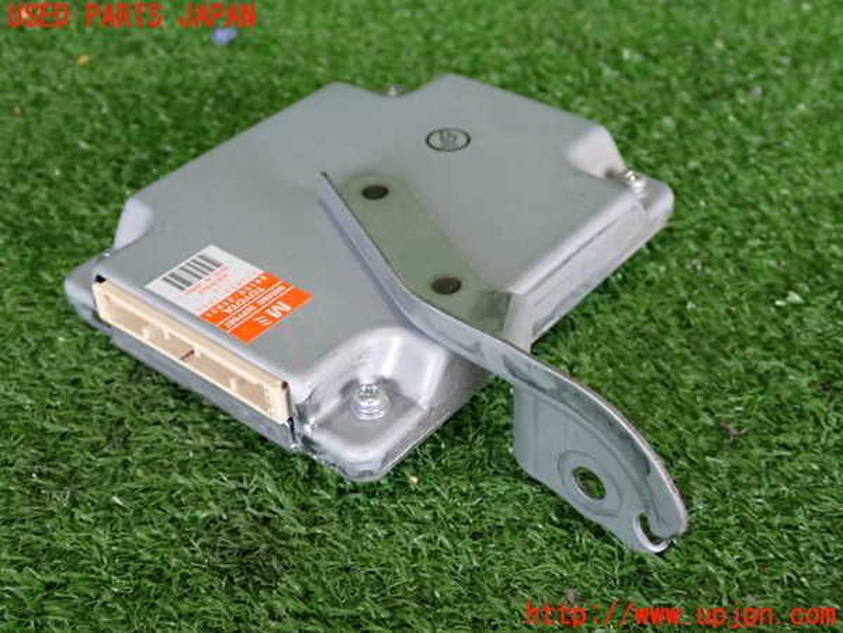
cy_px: 316
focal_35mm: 47
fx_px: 1145
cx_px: 422
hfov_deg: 40.4
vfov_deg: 30.9
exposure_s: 1/50
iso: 400
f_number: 3.1
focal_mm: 8.4
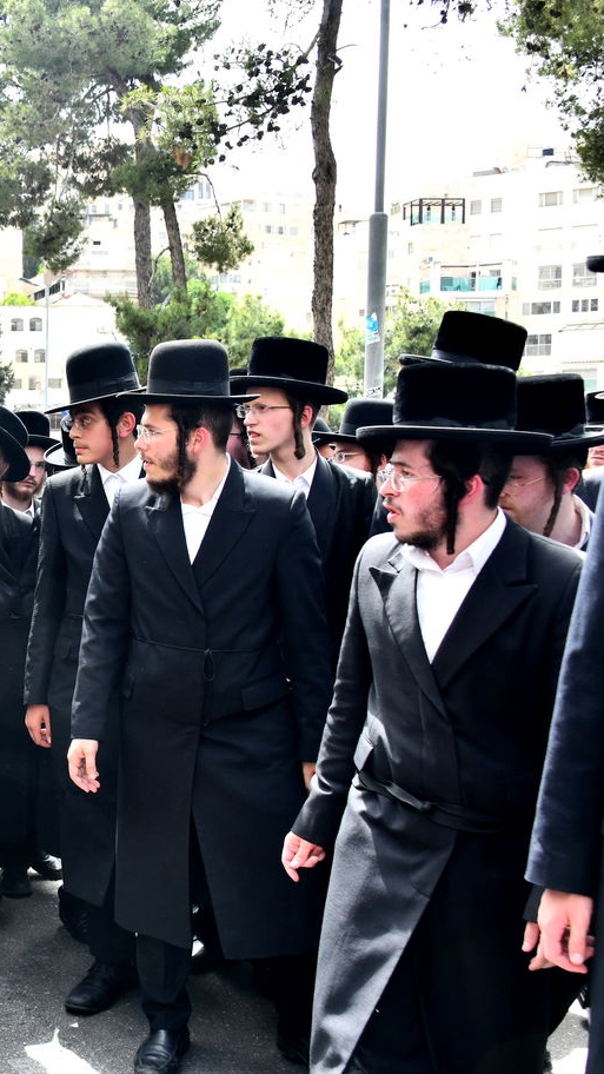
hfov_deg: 24.1
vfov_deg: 45.5
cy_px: 535
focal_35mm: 45
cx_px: -121
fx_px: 1281
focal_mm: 28
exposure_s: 1/320
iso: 400
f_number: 5.6
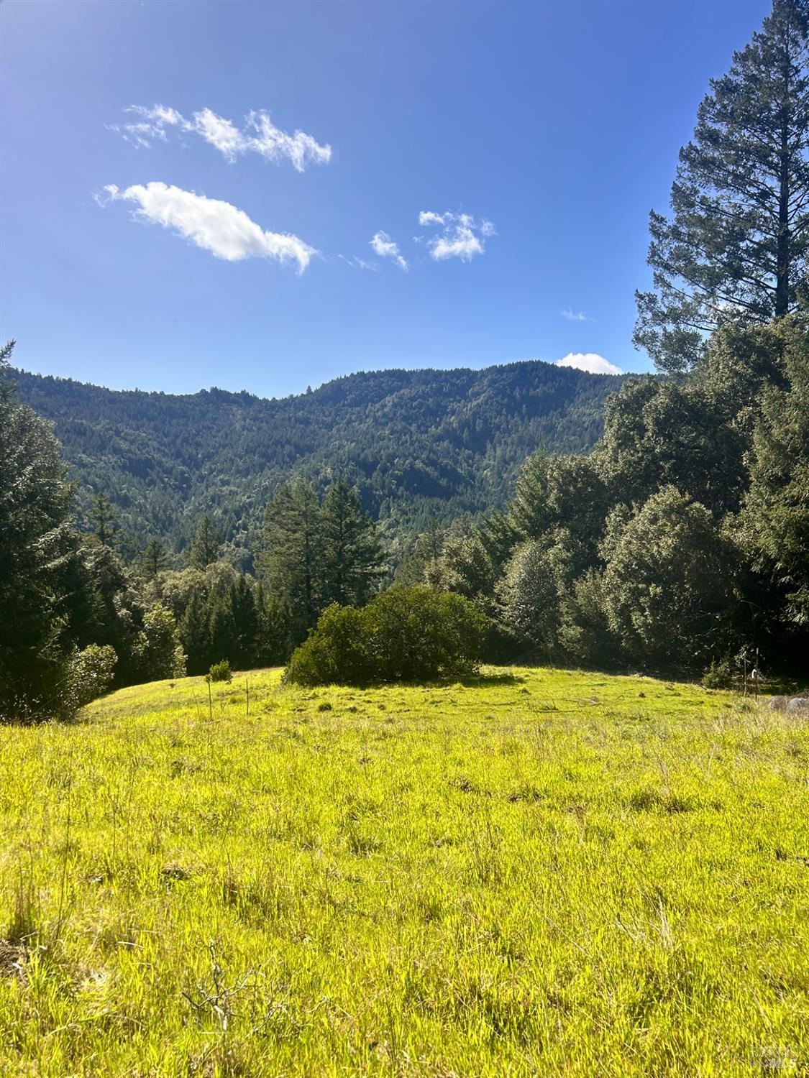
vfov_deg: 67.3
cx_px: 404
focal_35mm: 26
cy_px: 539
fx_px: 810
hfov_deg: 53.1
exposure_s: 1/5076
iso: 50
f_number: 1.5
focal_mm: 5.7
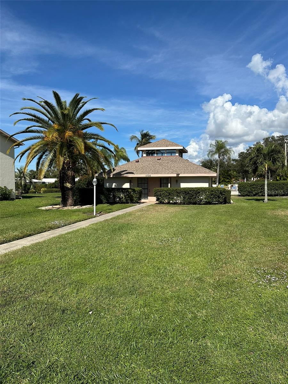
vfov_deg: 71.6
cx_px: 144
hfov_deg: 56.8
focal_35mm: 24
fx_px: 266
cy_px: 192
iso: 80
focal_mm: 6.86
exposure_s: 1/6211
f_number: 1.78
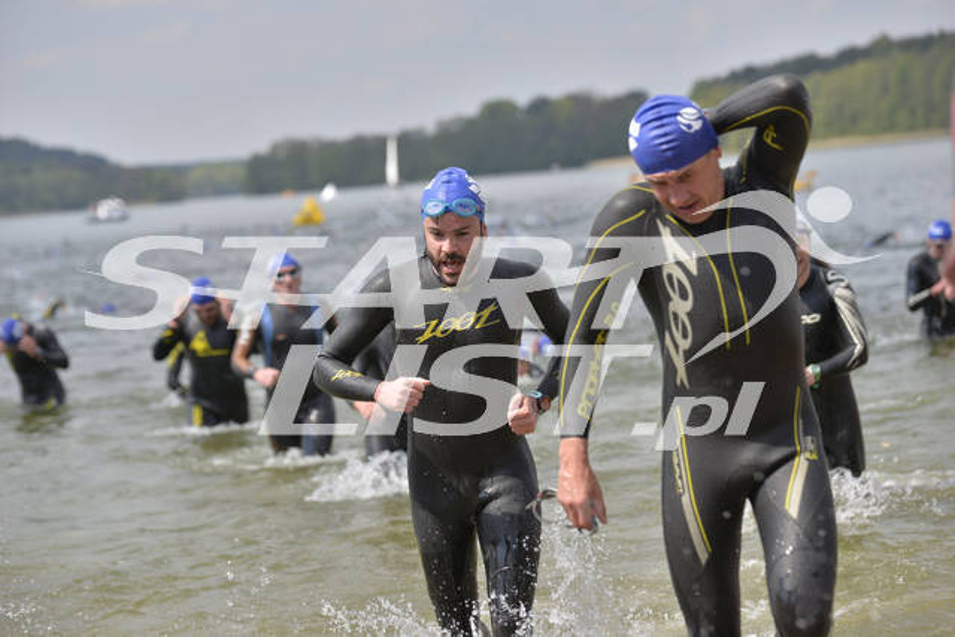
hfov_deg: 16.8
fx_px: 3237
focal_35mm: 122
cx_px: 478
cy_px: 318
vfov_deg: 11.2
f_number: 4
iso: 200
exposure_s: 1/3200
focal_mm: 122
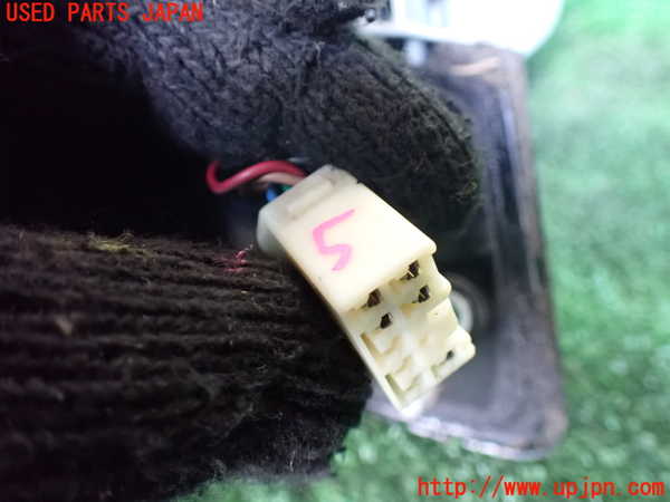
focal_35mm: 30
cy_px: 251
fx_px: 581
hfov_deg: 60.0
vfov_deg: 46.8
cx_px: 335
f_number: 2.3
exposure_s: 1/30
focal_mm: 5.4
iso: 1250
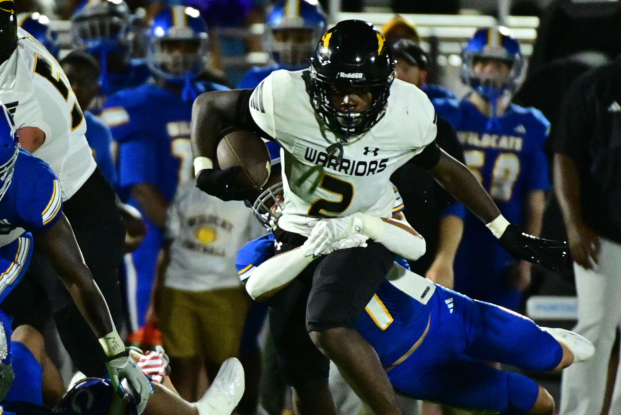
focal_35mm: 510
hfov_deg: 4.0
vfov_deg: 2.7
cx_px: 311
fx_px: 8804
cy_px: 260
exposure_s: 1/1000
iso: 12800
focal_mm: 400
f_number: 4
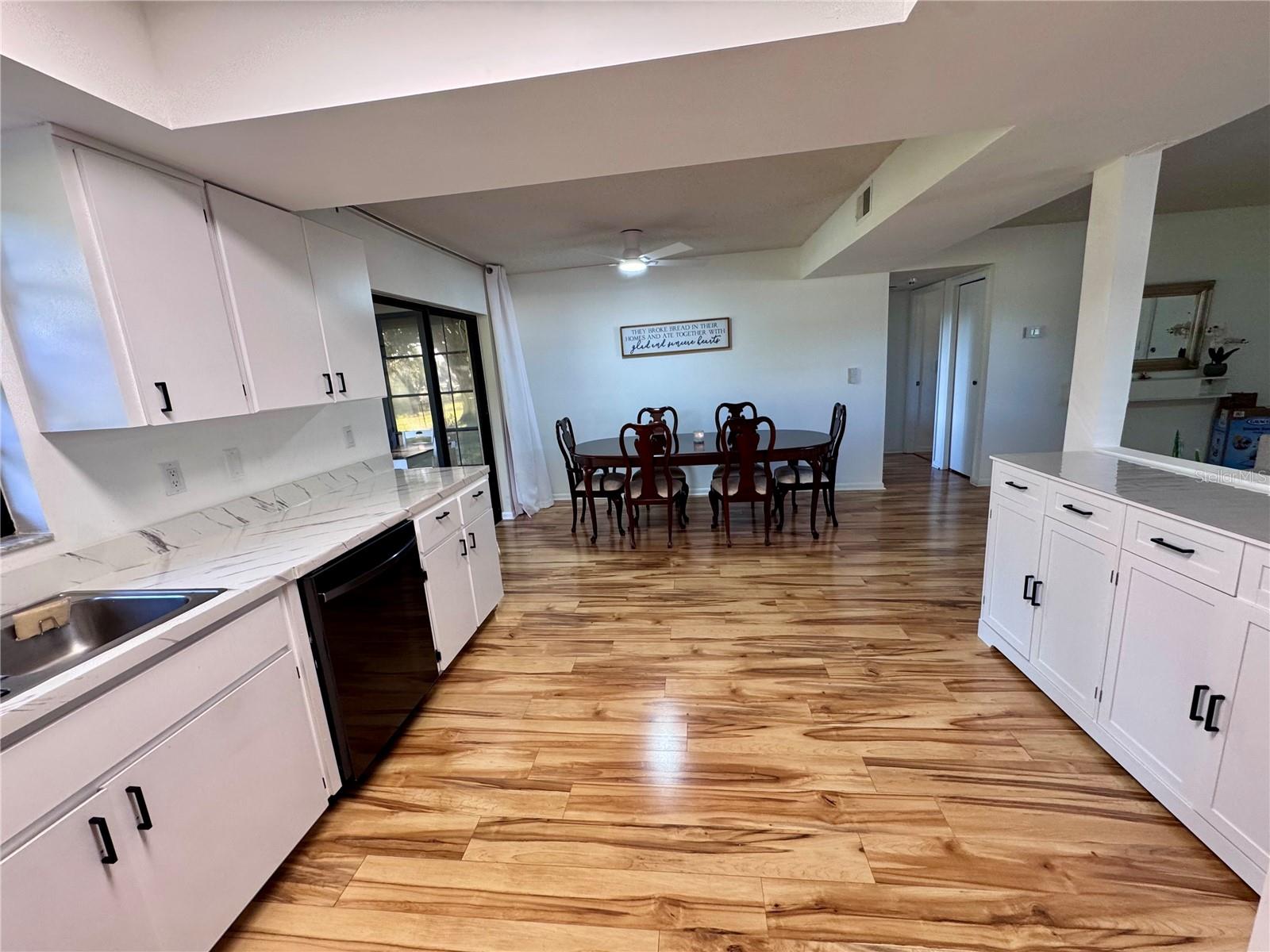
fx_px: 514
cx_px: 635
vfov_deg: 85.7
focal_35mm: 14
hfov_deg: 102.1
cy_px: 476
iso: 200
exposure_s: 1/60
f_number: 2.2
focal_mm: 2.22
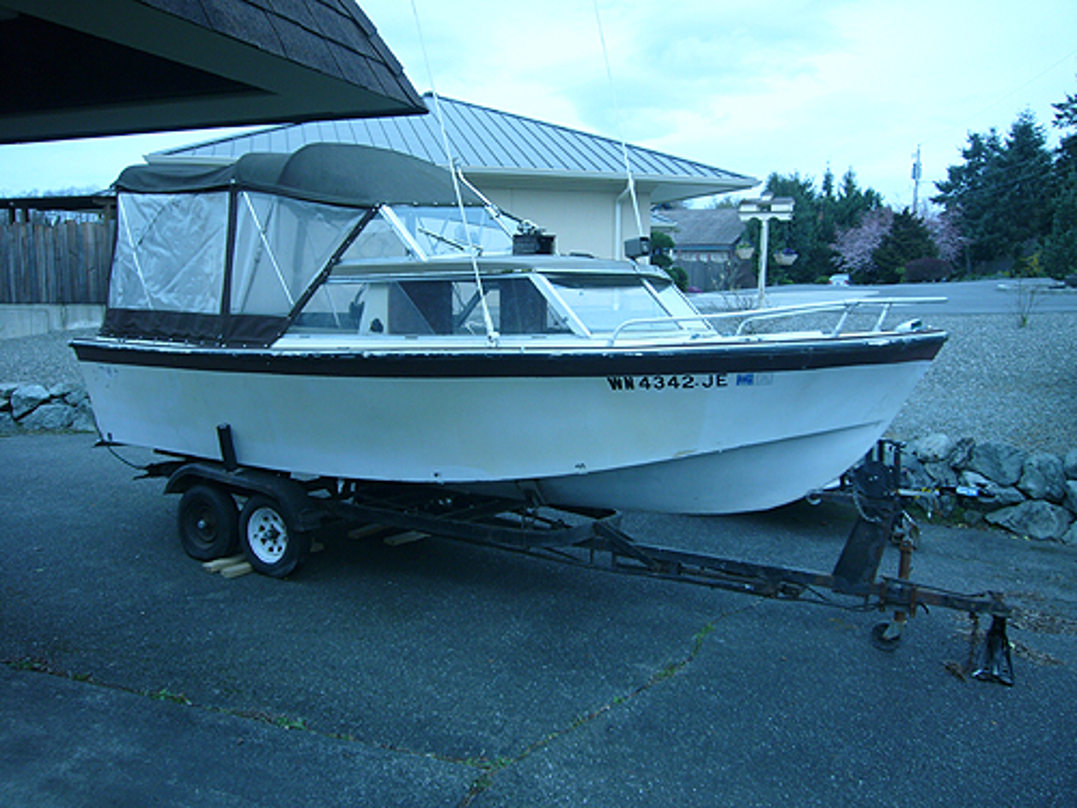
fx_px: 871
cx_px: 538
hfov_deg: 63.4
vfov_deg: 49.7
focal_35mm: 28
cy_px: 404
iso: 80
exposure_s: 1/160
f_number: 5.6
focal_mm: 4.6
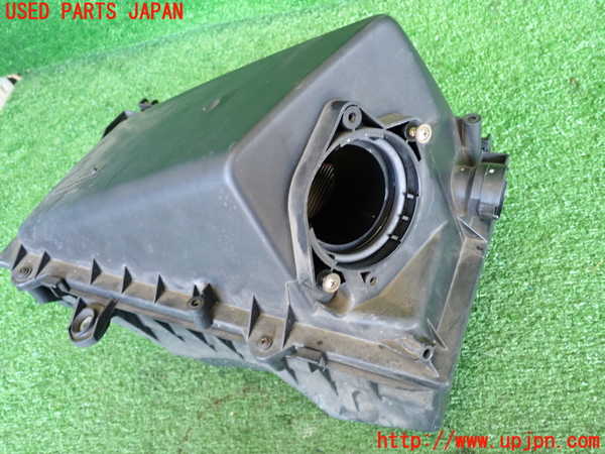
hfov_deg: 56.8
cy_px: 227
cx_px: 302
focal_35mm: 32
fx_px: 559
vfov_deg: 44.2
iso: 320
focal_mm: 5.79
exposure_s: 1/30
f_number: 2.4
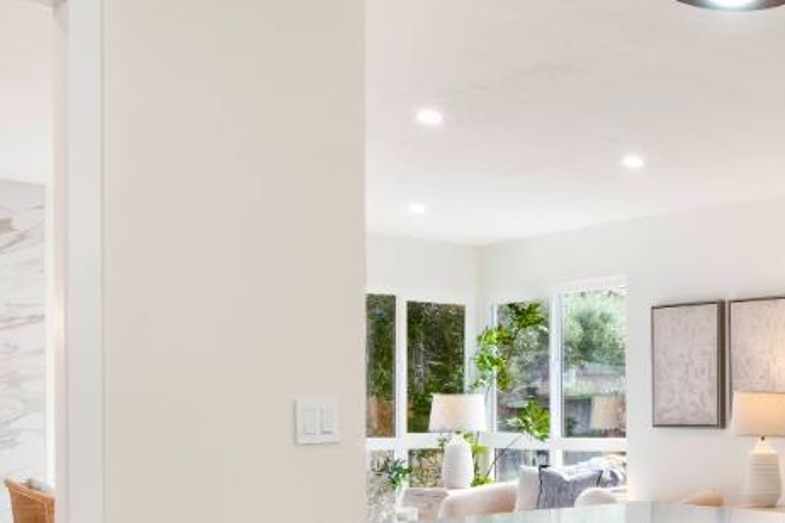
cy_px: 453
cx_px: 870
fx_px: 1134
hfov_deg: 33.2
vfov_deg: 25.3
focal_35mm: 52
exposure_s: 1/1.67
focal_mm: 16
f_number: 16
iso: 250
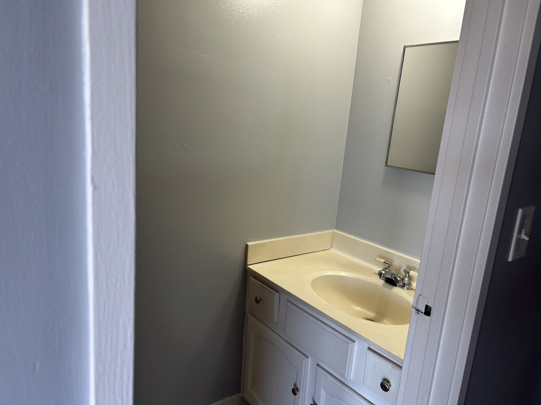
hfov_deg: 67.3
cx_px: 270
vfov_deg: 53.1
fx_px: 406
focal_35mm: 26
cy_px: 202
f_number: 1.5
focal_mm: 5.7
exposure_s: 1/120
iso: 100
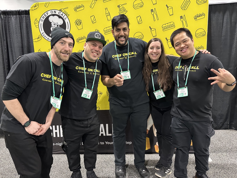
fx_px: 164
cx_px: 118
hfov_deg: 71.6
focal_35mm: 24
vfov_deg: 56.8
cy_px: 89
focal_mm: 6.86
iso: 500
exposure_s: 1/60
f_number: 1.78
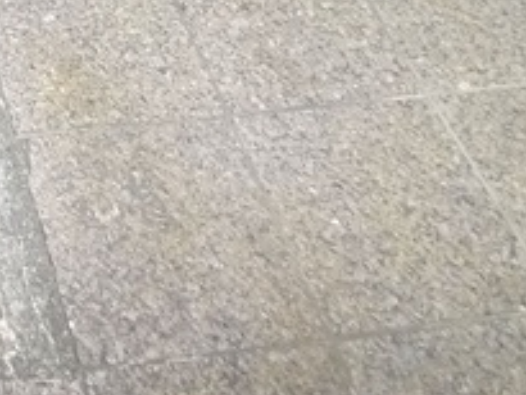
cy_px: -181
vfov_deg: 16.5
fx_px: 1247
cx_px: -239
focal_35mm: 82
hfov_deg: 20.7
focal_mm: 5.1
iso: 400
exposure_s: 1/125
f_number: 2.8
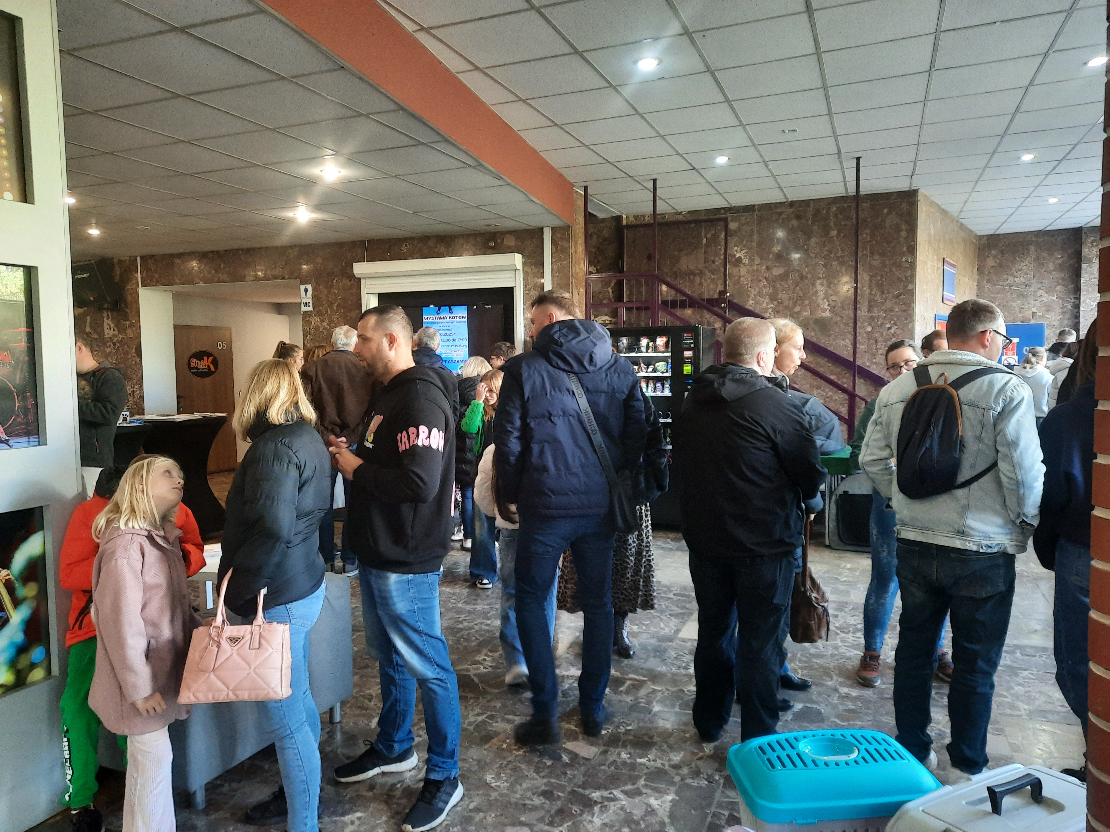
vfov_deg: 54.9
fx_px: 802
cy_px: 416
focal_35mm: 25
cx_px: 555
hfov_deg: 69.4
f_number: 2
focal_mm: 4.6
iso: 400
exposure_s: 1/33
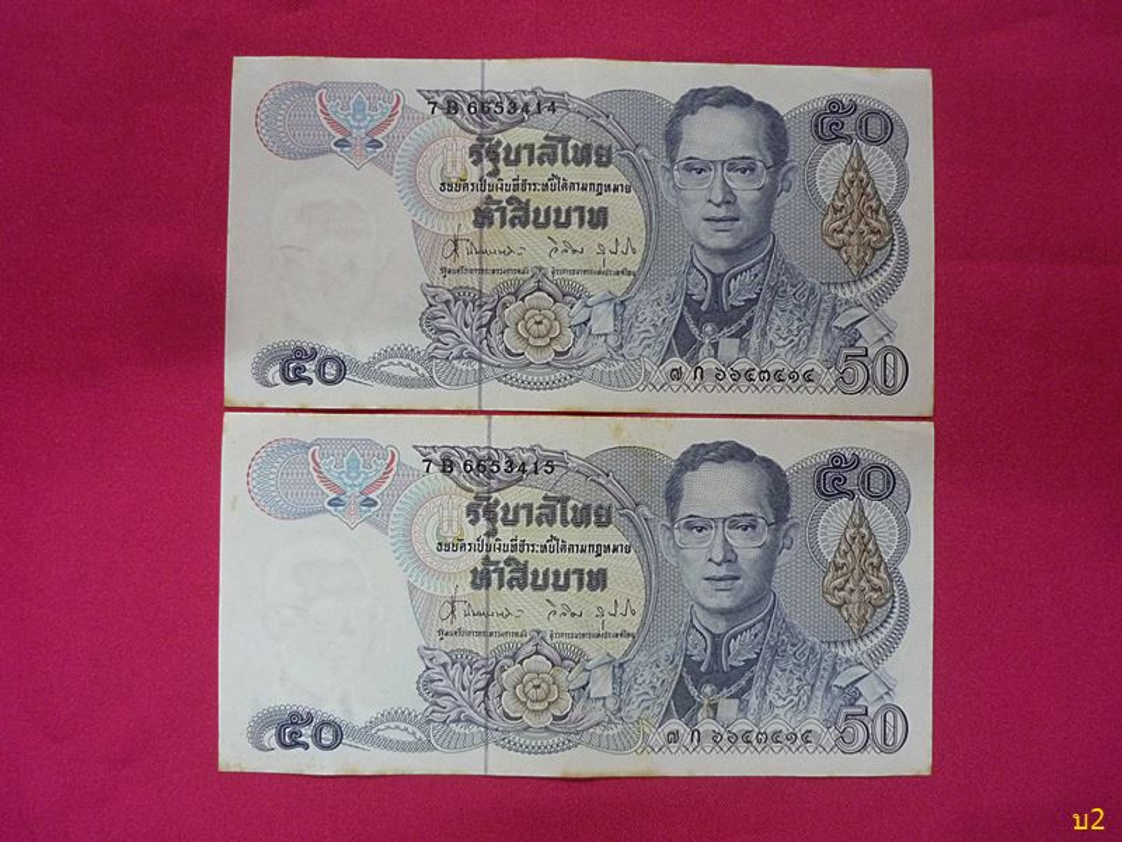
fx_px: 1070
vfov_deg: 42.9
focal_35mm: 33
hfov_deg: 55.4
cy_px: 421
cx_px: 561
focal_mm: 5.5
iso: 400
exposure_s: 1/8
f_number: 2.8
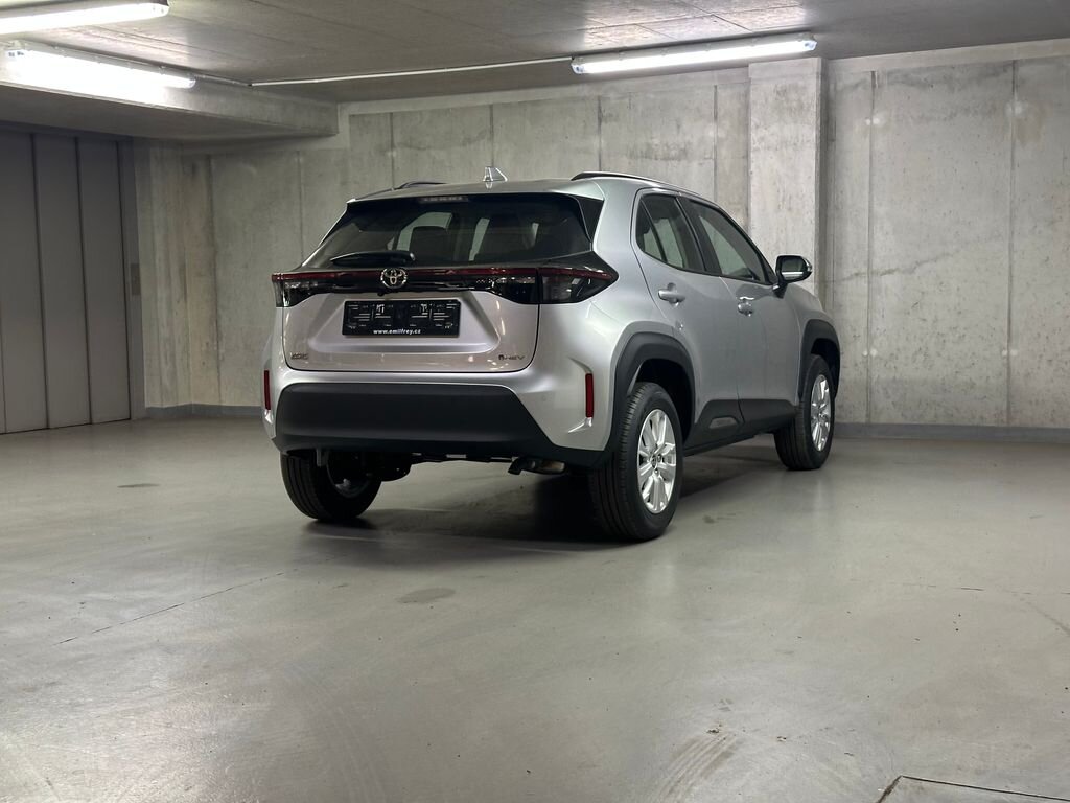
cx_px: 535
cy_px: 402
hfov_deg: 39.7
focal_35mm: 48
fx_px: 1484
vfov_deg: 30.3
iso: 200
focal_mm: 6.86
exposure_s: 1/33
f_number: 1.78
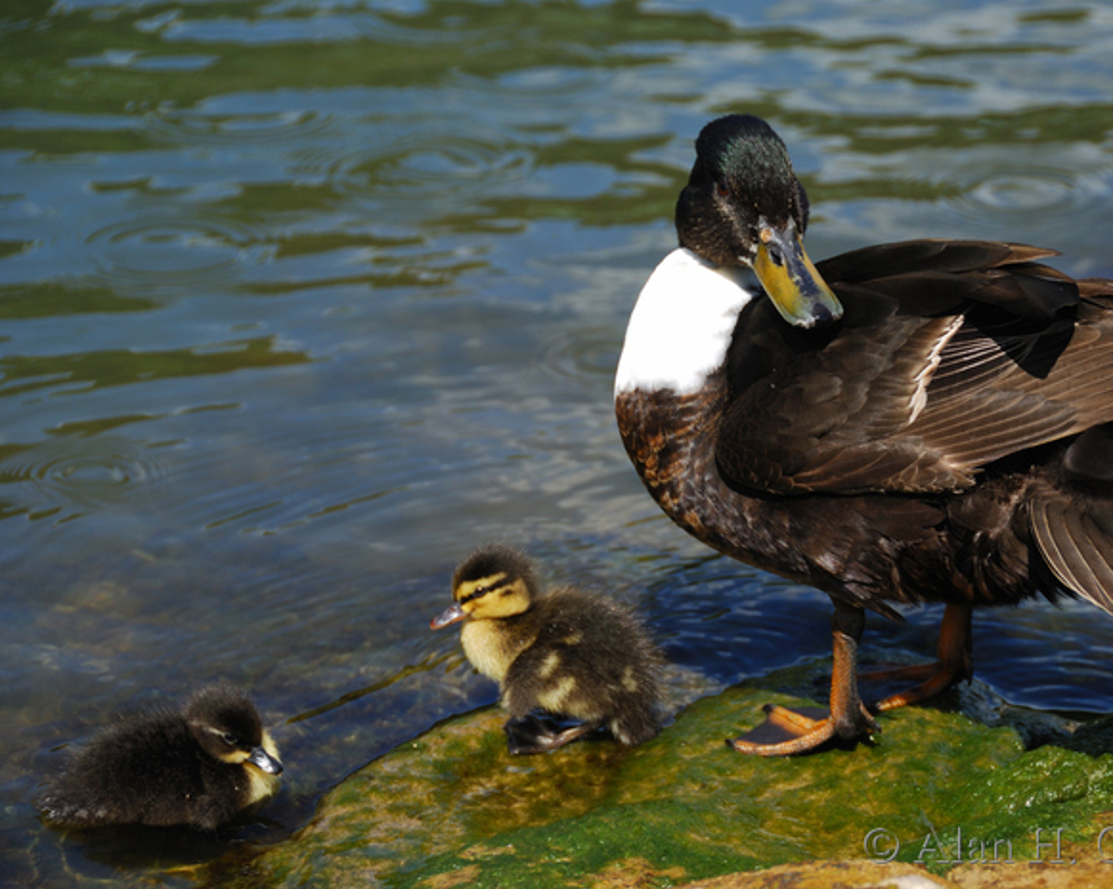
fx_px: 4576
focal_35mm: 139
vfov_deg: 11.1
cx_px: 641
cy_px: 444
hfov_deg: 13.9
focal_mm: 82
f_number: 5.3
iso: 100
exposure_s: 1/400
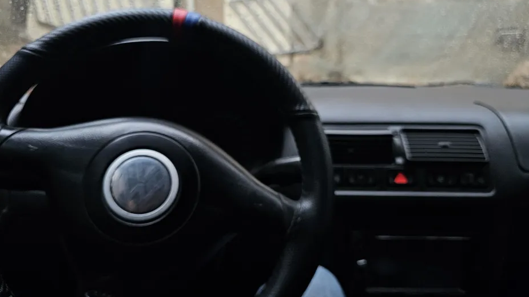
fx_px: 365
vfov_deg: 44.4
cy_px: 147
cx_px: 260
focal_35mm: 26
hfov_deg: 71.9
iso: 400
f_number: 1.7
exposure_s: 1/100
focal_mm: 6.3
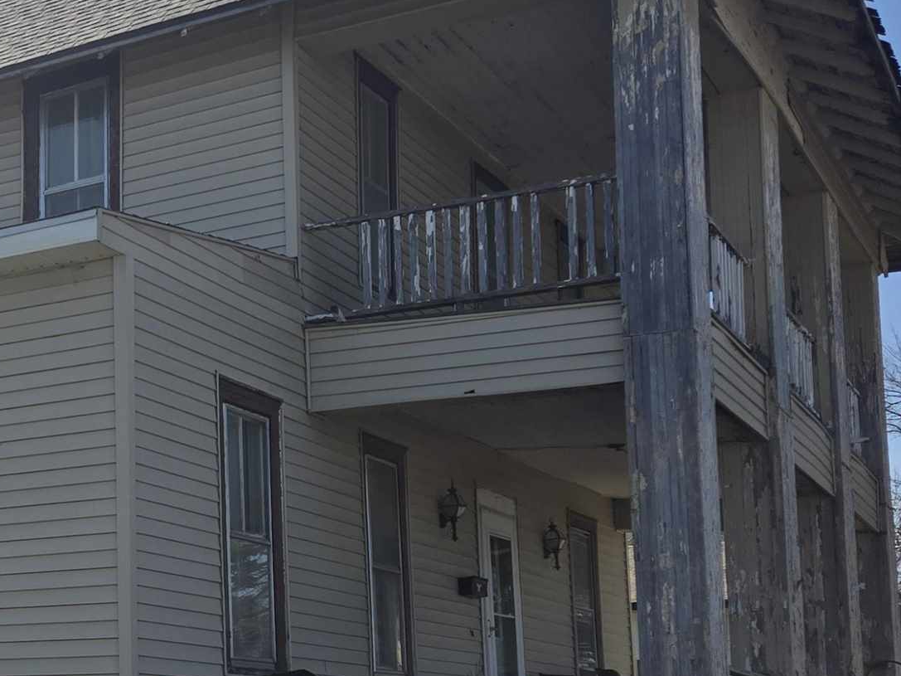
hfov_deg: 27.1
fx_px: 1692
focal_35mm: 65
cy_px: 542
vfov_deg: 22.3
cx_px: -119
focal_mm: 5.4
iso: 25
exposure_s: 1/2490
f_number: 1.8
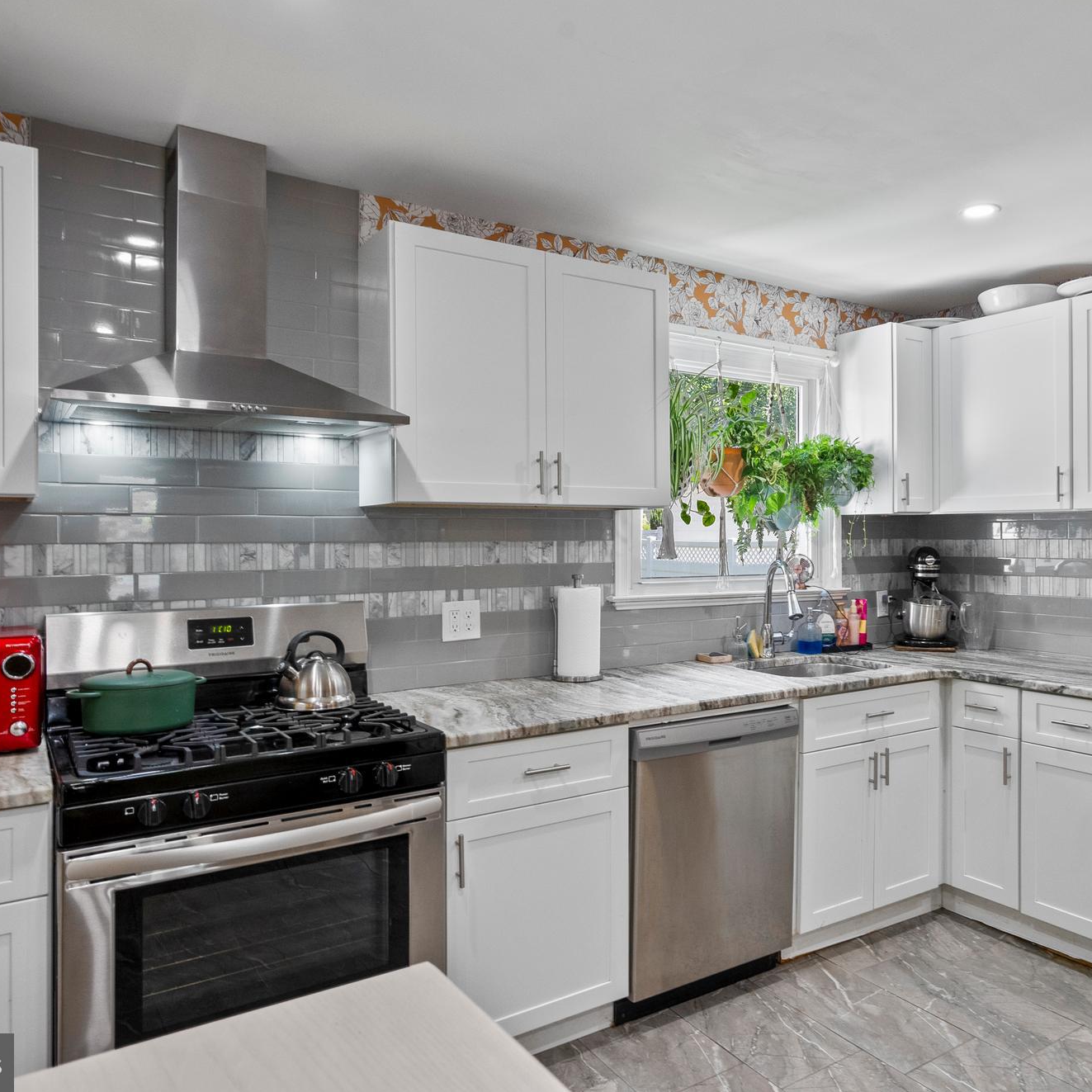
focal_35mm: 25
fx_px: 892
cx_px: 676
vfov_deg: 62.9
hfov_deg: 62.1
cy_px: 529
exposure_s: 1/13
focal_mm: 19
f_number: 9
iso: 2500
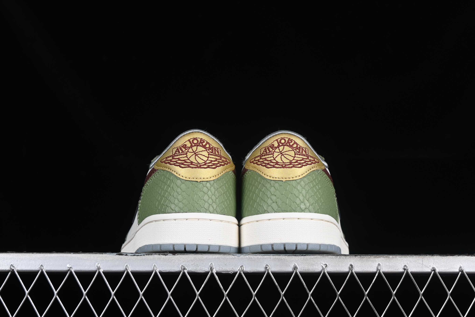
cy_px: 158
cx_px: 238
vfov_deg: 18.2
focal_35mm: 75
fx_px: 990
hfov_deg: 27.0
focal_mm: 50
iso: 160
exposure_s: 1/80
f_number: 8
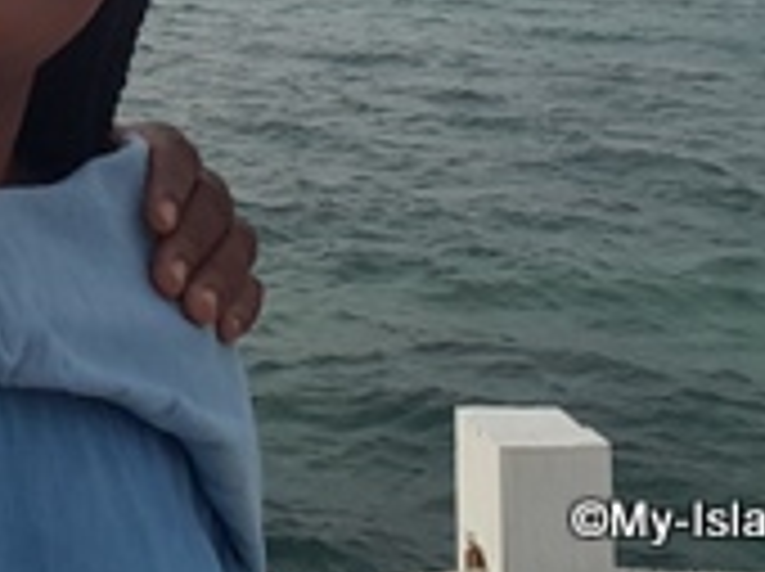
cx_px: 25
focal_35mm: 65
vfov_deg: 19.7
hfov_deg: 28.3
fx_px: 1434
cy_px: -279
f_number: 1.7
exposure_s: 1/1808
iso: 50
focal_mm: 2.1
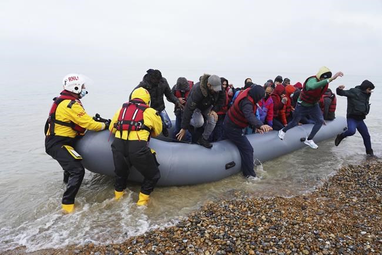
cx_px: 191
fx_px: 255
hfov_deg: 73.8
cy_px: 128
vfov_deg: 53.1
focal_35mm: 24
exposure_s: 1/1000
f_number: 6.3
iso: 1600
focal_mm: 24
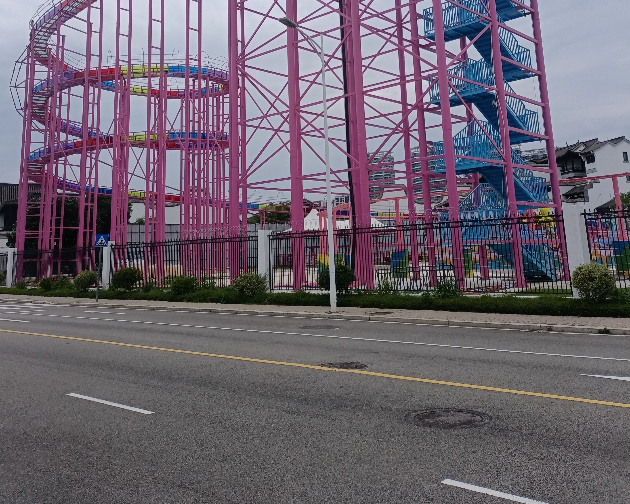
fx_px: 671
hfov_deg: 50.3
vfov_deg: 39.6
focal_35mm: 36
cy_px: 105
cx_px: 307
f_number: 1.8
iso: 104
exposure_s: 1/1730
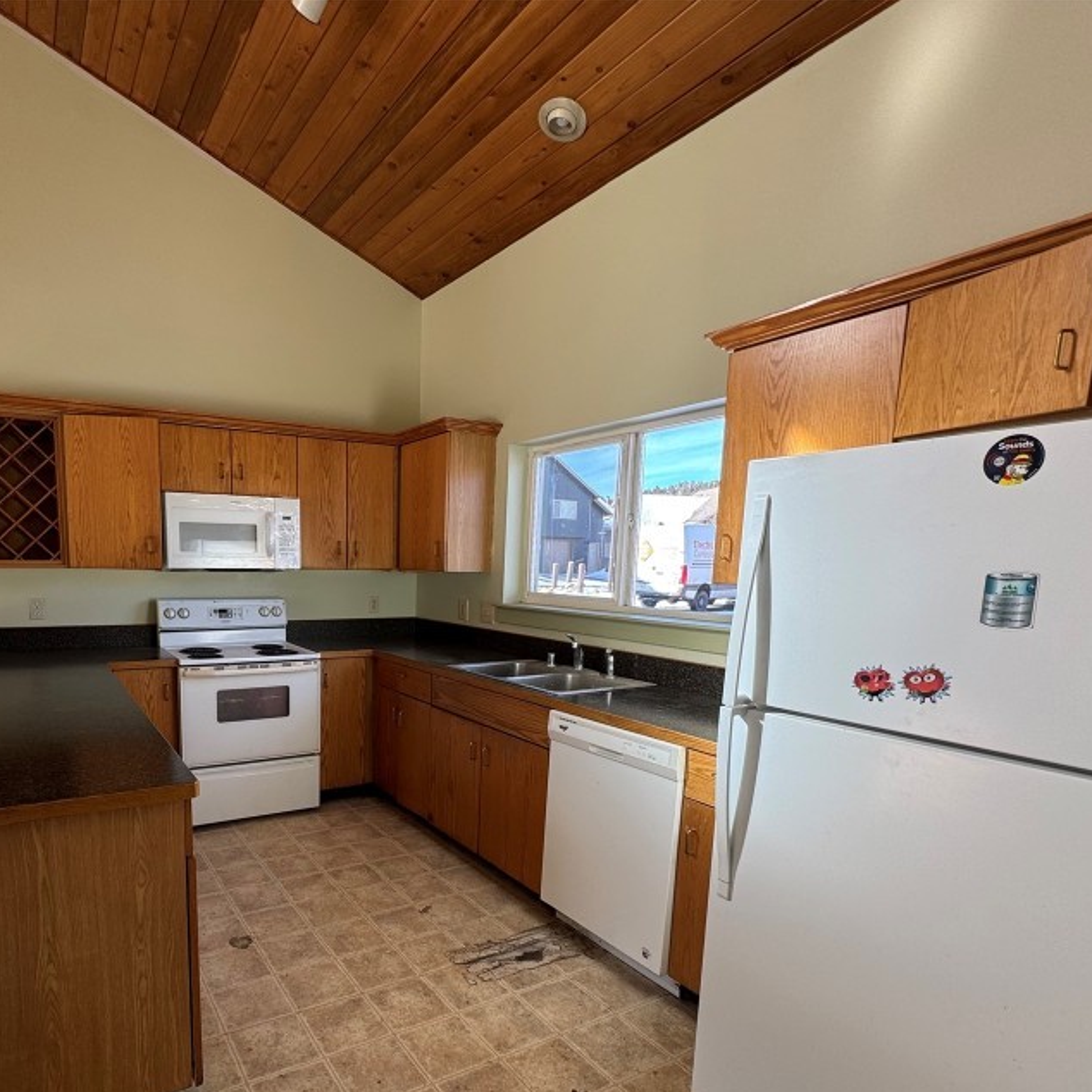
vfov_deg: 73.9
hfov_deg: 73.2
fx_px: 714
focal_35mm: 20
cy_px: 660
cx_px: 393
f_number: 2.2
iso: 50
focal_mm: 2.22
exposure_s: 1/120
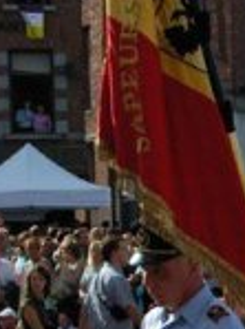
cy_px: 343
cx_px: 360
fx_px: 1327
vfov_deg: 13.9
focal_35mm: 140
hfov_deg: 10.2
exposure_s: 1/2000
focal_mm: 24
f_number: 8
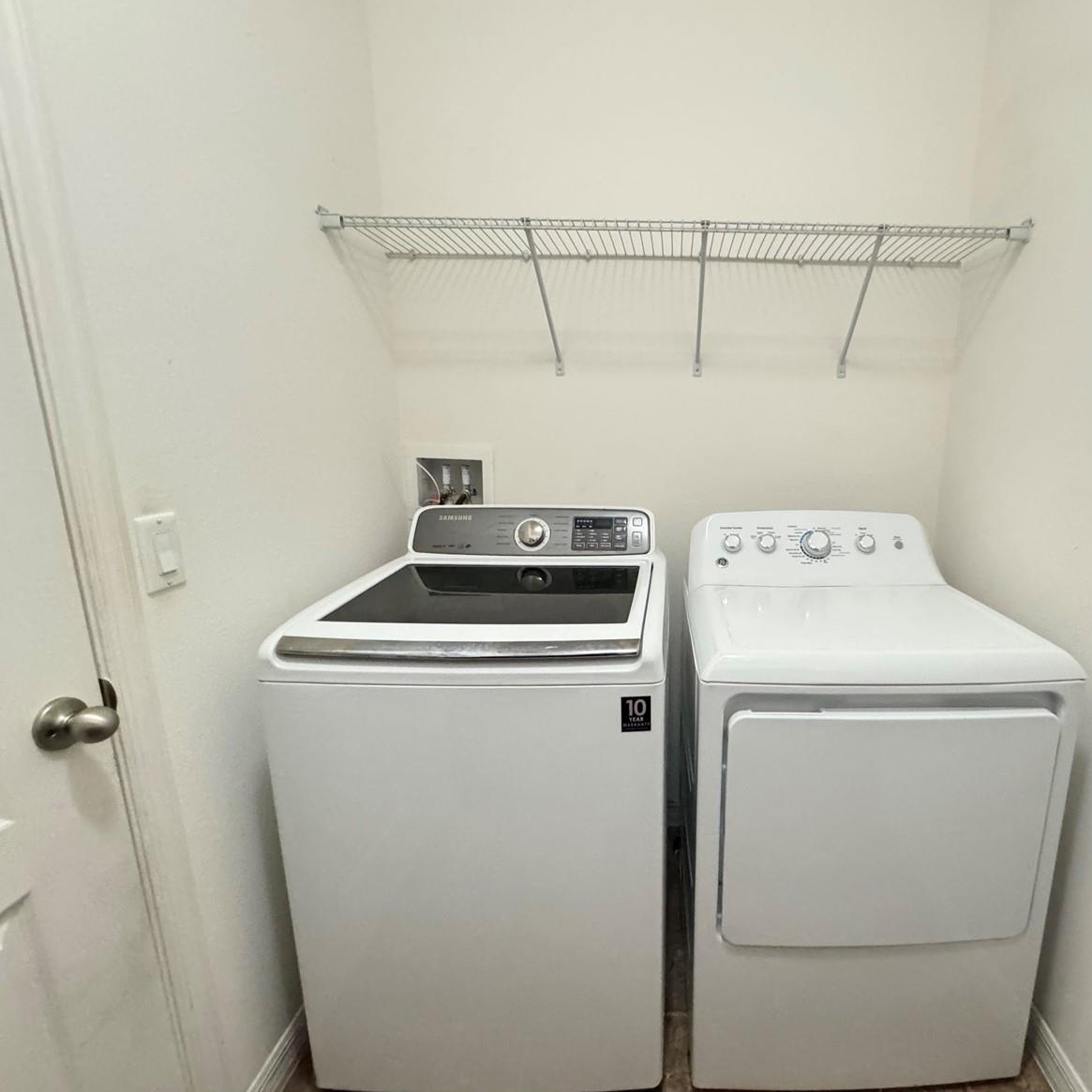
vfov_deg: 84.0
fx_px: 607
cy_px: 552
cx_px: 682
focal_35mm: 17
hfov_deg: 82.4
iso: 1000
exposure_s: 1/60
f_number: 2.2
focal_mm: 2.22
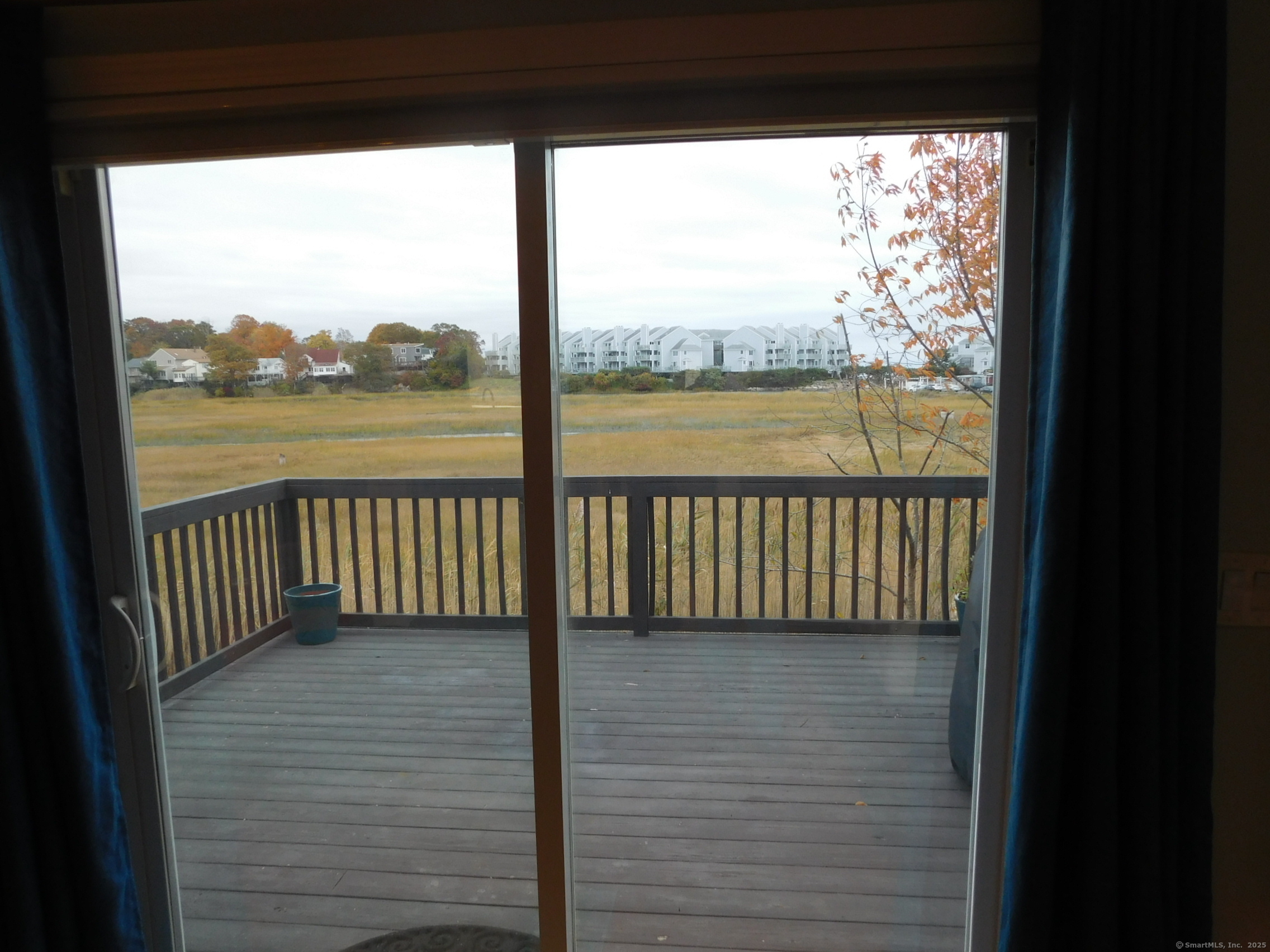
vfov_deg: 58.9
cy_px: 476
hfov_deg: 73.9
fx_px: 844
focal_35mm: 23
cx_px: 635
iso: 125
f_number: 3
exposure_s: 1/60
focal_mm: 4
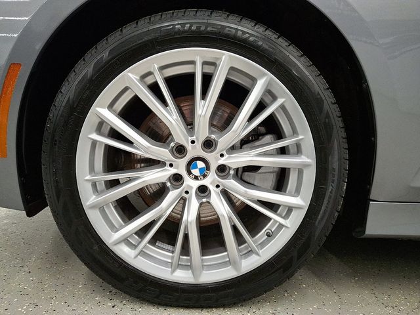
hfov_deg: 69.4
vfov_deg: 54.9
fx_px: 303
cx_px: 210
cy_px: 158
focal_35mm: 25
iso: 157
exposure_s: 1/60.2
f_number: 1.8
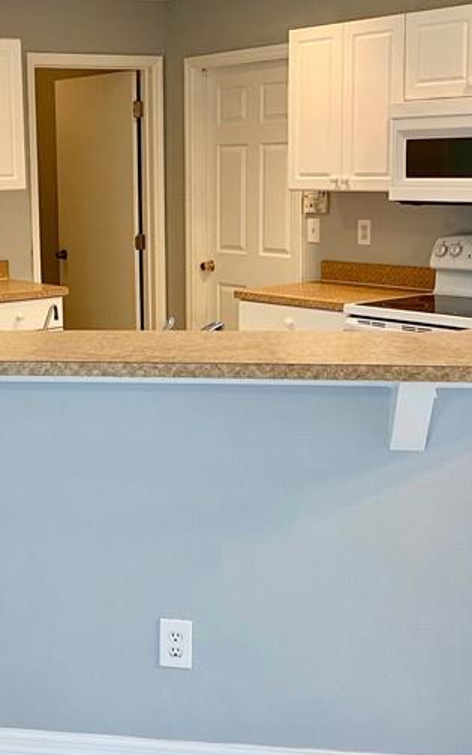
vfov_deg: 36.2
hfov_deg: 22.6
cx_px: 46
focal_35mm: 56
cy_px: 334
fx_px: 1153
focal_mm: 4.25
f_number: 1.8
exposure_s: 1/60
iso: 80
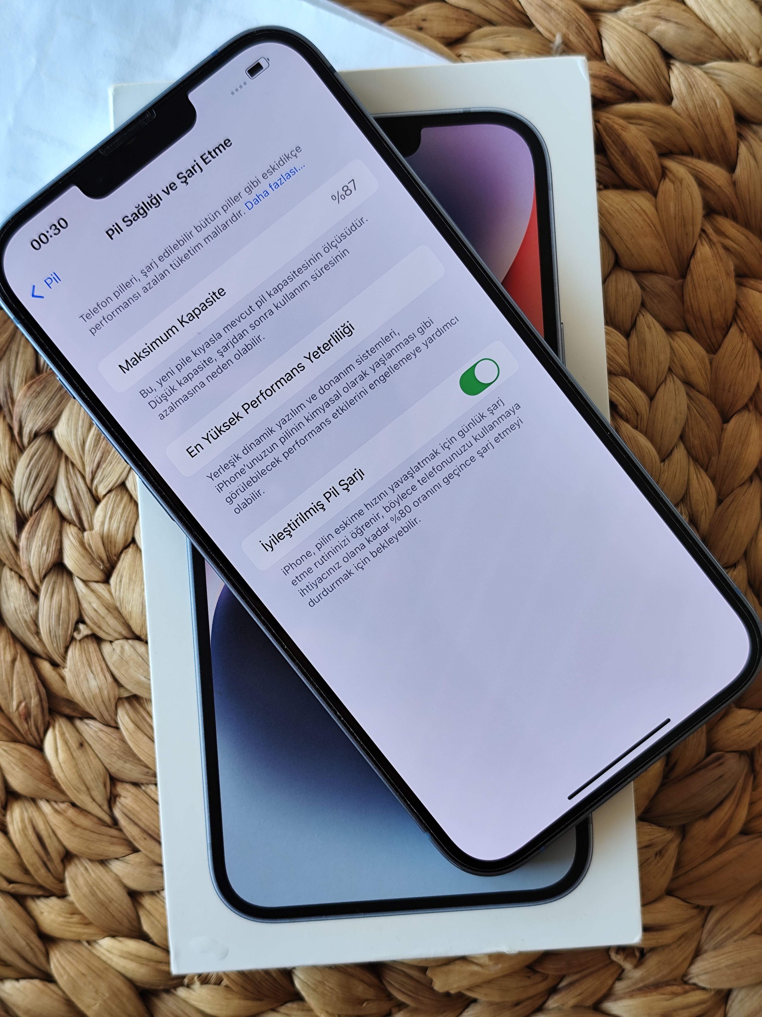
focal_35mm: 46
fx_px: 1350
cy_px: 508
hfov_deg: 31.5
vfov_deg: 41.2
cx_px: 381
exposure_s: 1/100
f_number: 1.65
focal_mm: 6.14
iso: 64
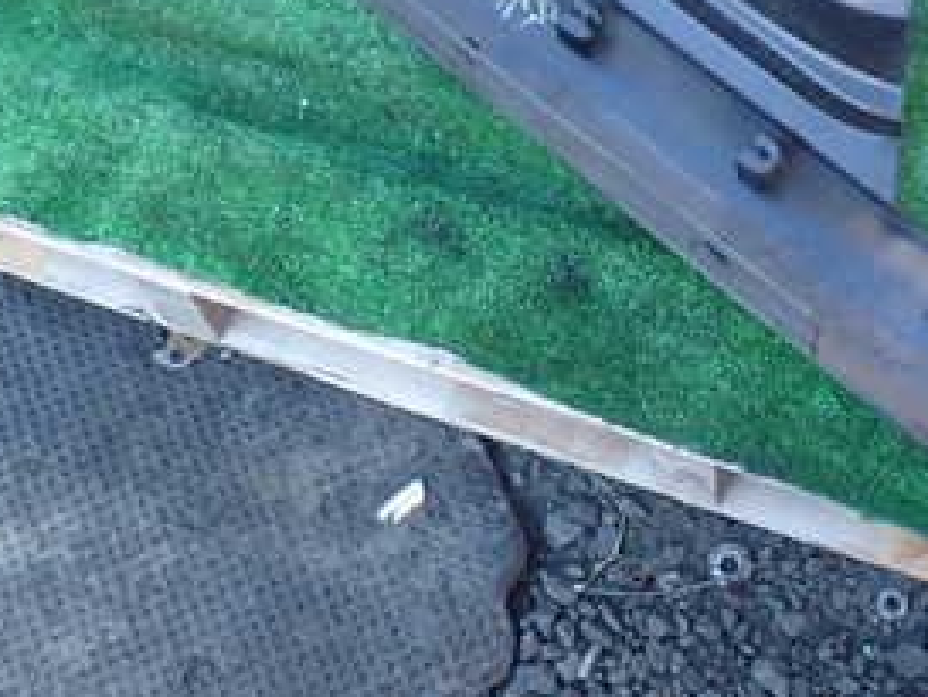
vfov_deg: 21.9
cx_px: 642
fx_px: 1770
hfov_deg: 29.1
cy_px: 95
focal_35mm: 66
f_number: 2.3
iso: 100
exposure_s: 1/80
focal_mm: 5.4
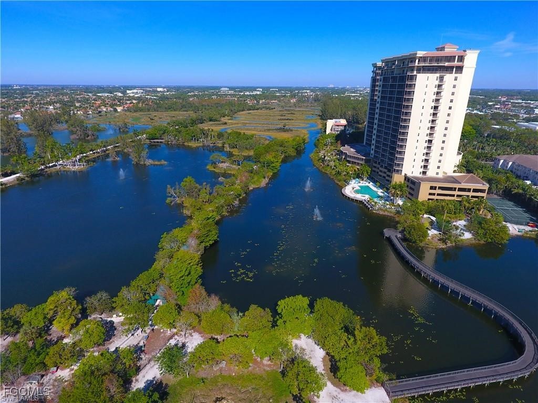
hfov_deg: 81.7
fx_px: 311
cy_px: 202
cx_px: 269
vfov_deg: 66.0
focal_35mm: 20
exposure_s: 1/981
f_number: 2.8
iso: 100
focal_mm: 3.61
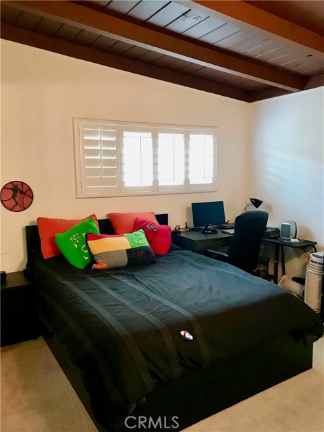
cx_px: 162
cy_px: 216
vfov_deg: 63.4
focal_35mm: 28
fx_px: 349
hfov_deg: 49.7
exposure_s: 1/15
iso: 64
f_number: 1.8
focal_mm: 3.99
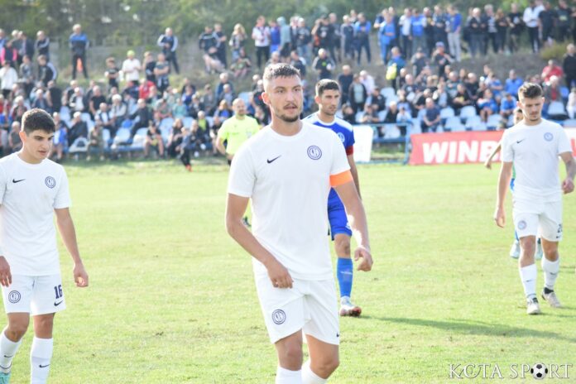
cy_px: 192
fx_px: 3000
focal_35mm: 188
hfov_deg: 11.0
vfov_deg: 7.3
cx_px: 288
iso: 800
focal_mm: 125
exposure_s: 1/800
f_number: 5.6
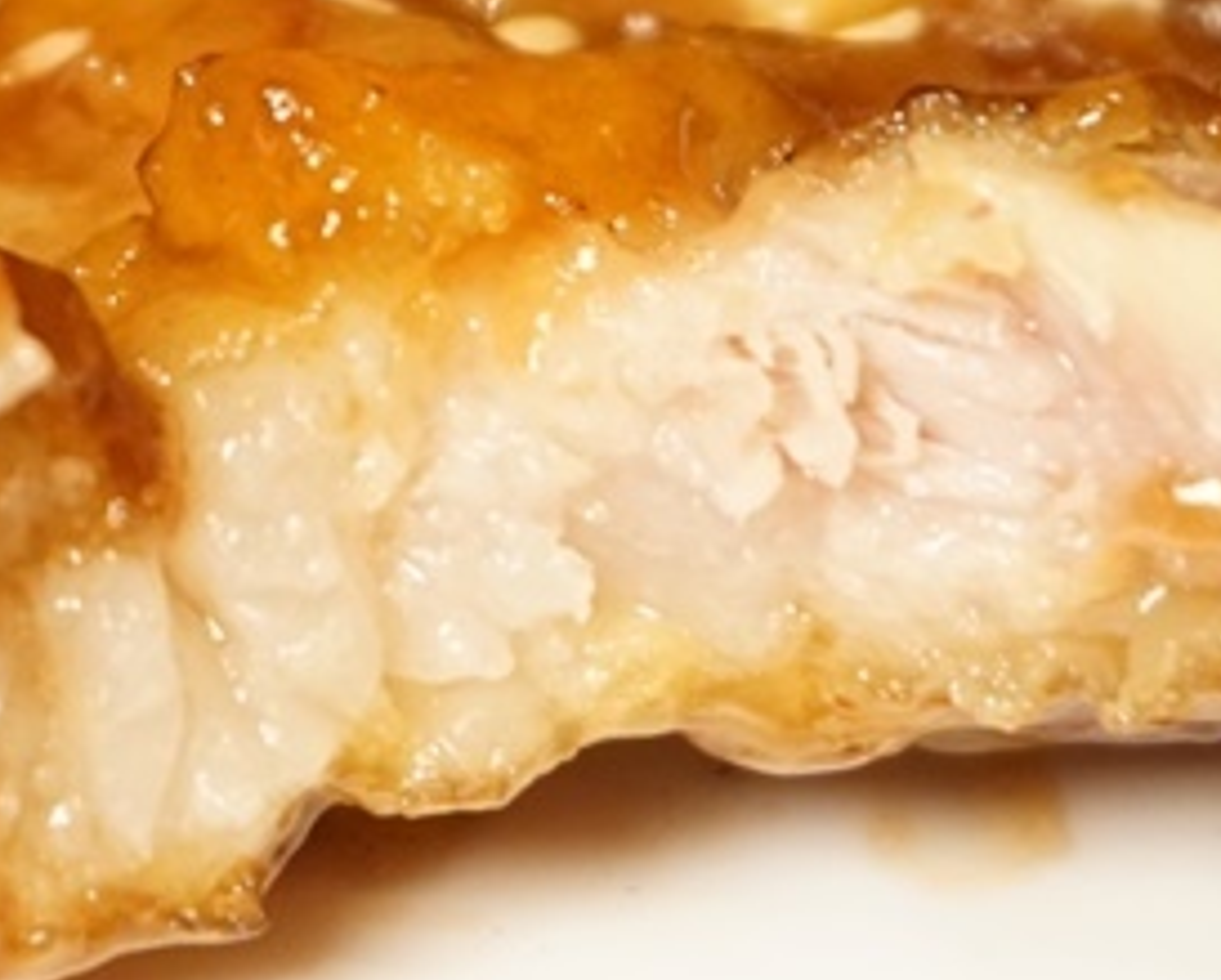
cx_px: 438
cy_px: 123
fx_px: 7633
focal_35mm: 211
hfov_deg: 9.1
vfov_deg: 7.3
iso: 1000
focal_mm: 40
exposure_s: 1/80
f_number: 5.6
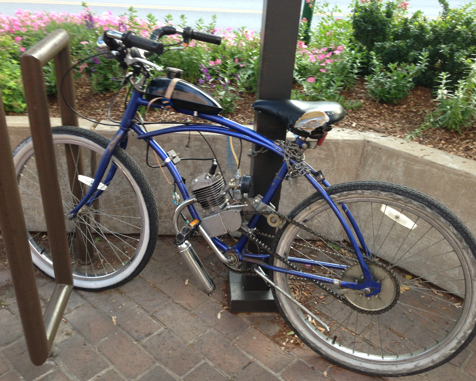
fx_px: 493
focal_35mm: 35
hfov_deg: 51.5
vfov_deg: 42.2
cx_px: 236
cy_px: 191
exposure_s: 1/40
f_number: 2.4
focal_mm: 4.13
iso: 64
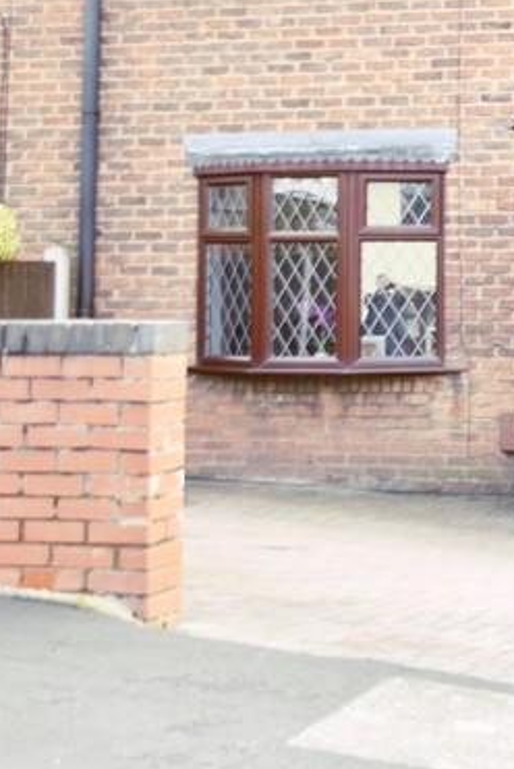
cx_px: 873
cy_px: 88
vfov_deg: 21.9
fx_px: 1945
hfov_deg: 13.7
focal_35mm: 91
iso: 200
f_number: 7.1
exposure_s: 1/250
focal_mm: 22
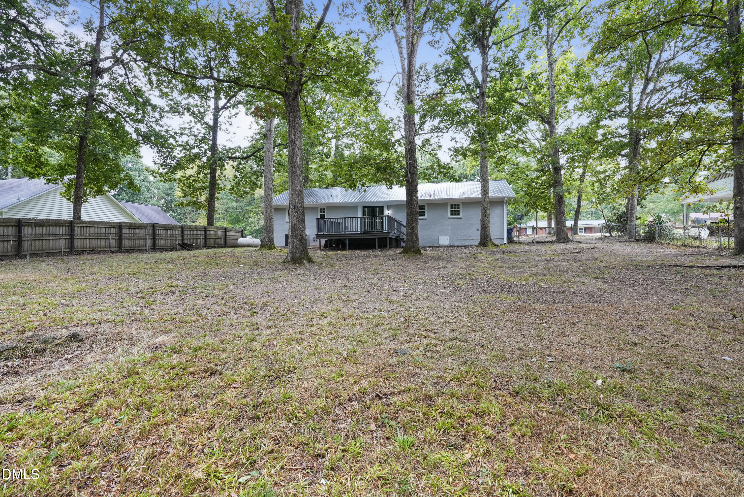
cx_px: 372
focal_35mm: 16
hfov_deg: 96.7
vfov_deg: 73.8
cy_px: 248
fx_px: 331
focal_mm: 16
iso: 640
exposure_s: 1/10
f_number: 9
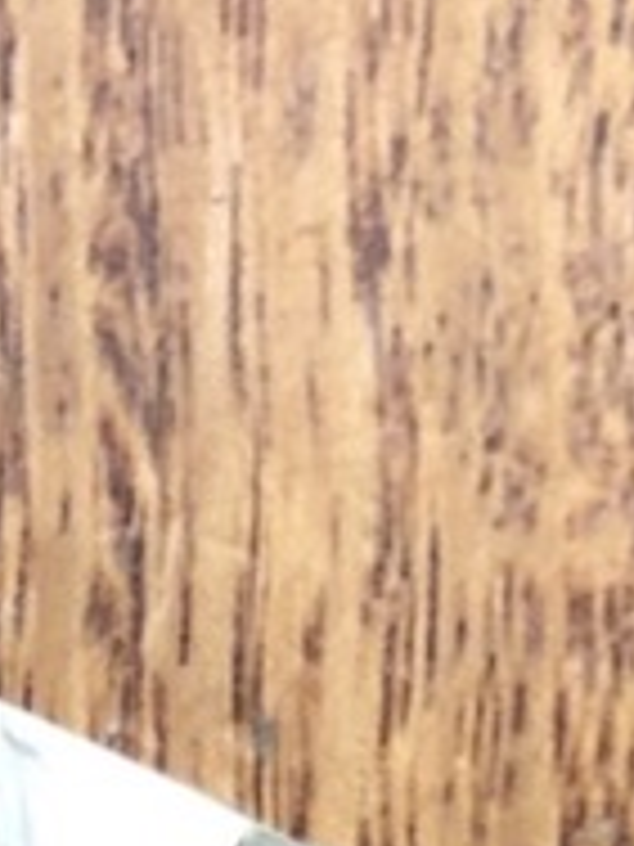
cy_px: 2050
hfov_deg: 10.5
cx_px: 223
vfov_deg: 11.5
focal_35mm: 141
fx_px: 3443
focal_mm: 3.99
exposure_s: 1/30
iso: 25
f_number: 1.8
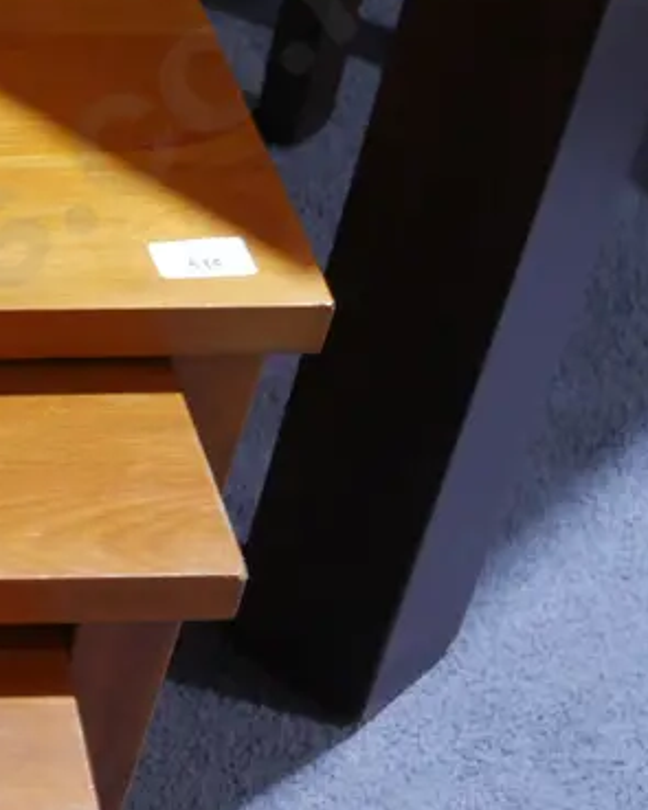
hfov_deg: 11.2
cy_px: 564
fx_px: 3118
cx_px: -439
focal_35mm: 130
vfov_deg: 14.8
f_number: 5.3
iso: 1600
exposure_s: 1/60
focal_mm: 24
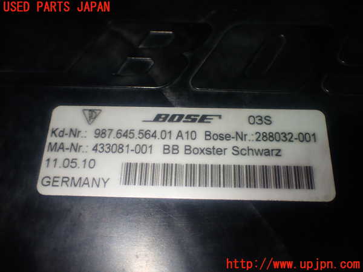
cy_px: 136
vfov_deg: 37.7
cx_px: 182
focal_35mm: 38
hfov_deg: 49.0
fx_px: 398
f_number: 2.7
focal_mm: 6.83
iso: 160
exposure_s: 1/80
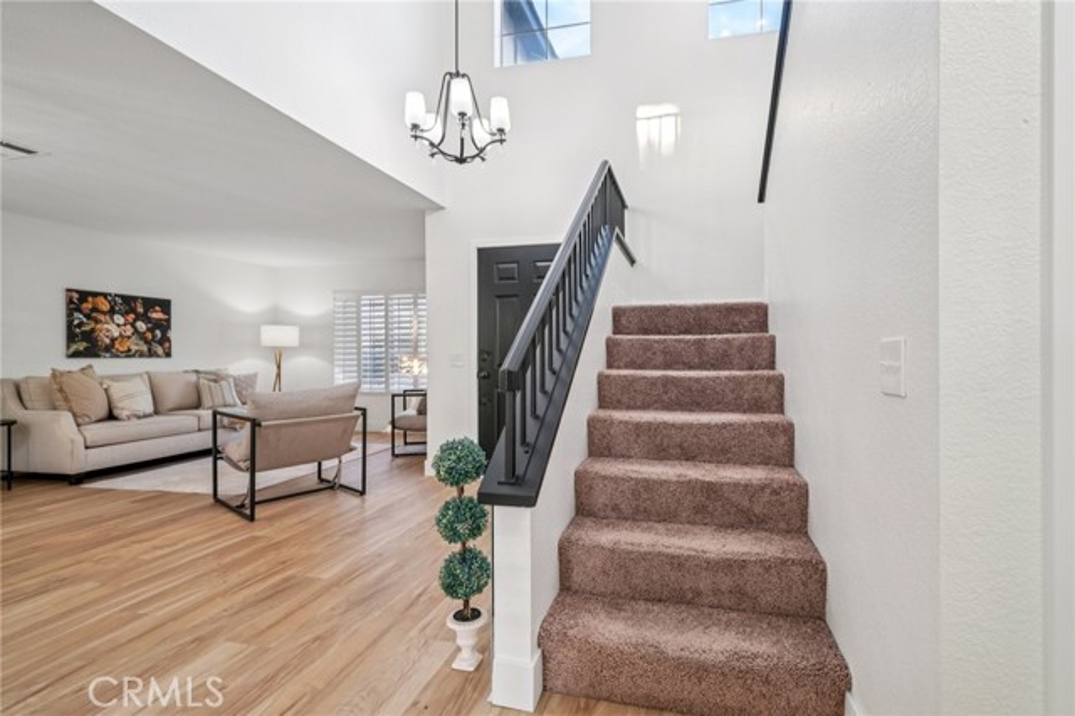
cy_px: 358
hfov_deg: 100.4
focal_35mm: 15
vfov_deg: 77.3
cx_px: 538
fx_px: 448
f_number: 8
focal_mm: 15
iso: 400
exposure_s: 1/13
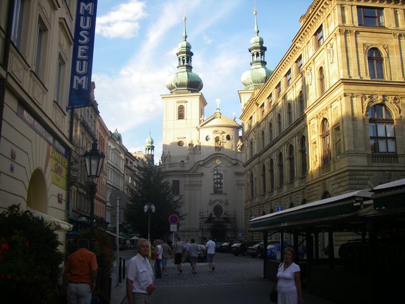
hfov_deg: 49.0
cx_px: 202
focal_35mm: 38
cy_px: 152
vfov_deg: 37.7
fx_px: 445
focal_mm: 6.3
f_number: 3.3
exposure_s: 1/200
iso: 64
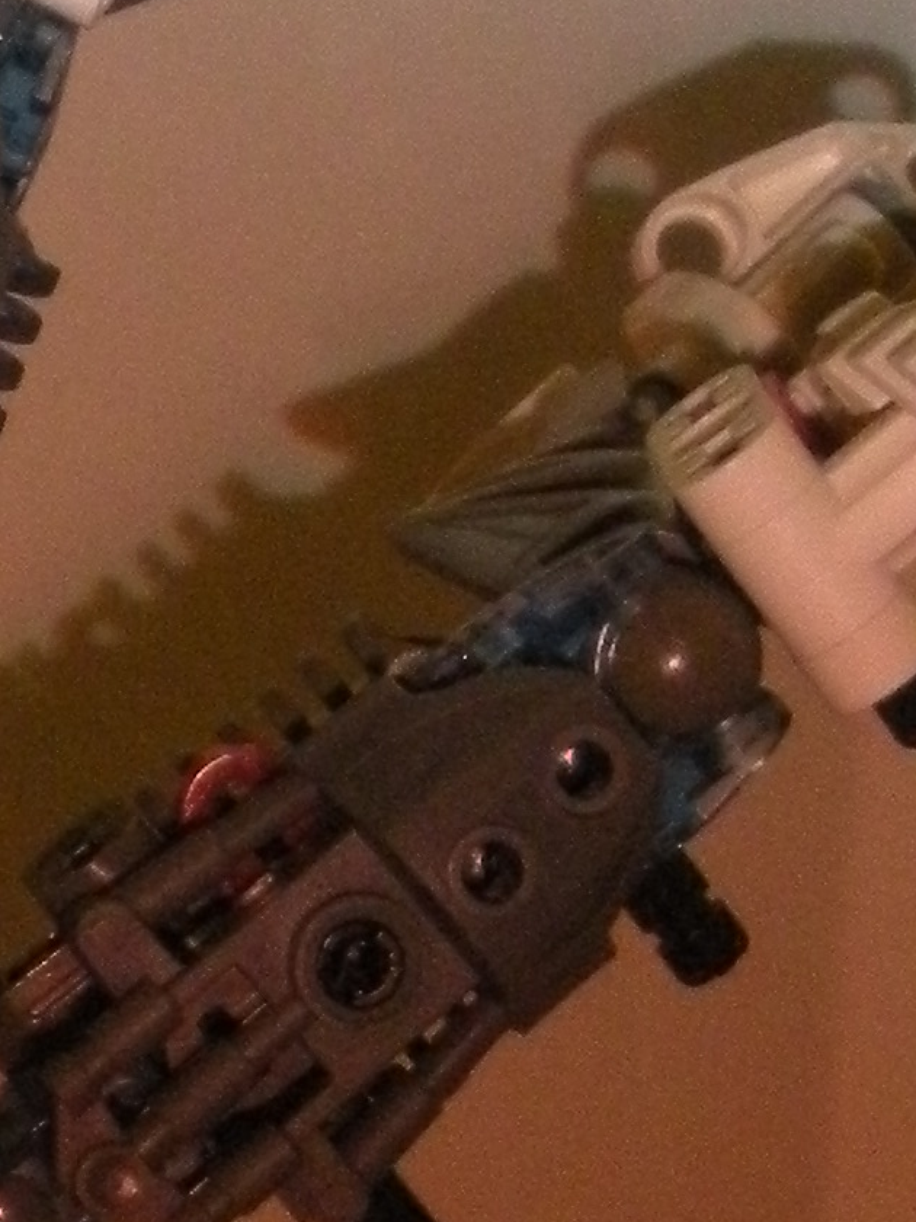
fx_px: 5363
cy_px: 1084
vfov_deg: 12.9
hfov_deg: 9.4
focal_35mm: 152
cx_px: -653
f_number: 3.5
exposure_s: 1/60
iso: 400
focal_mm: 6.3
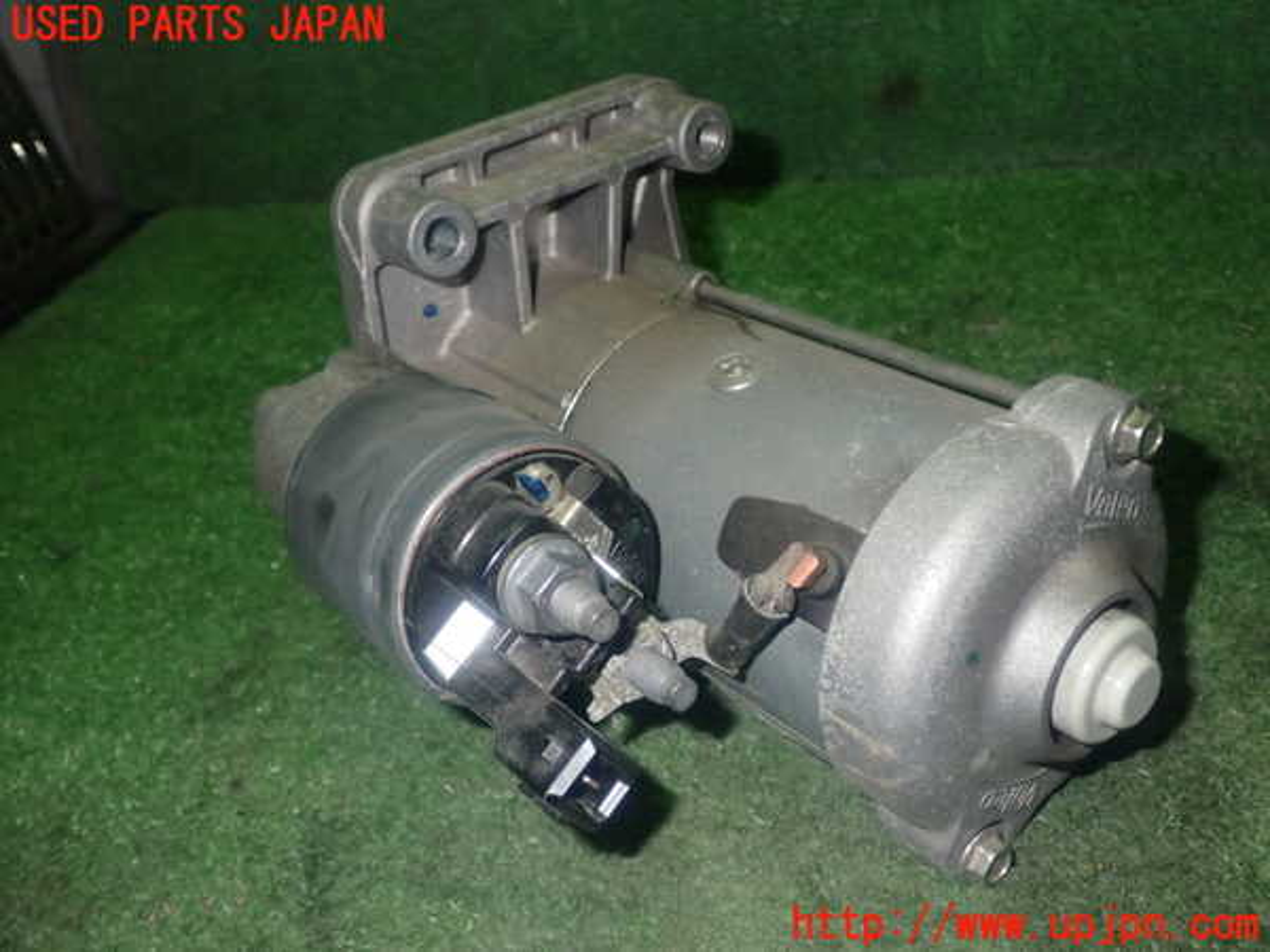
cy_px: 476
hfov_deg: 51.4
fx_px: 1321
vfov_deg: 39.7
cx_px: 635
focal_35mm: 36
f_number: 7.1
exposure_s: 1/40
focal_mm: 6.37
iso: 640
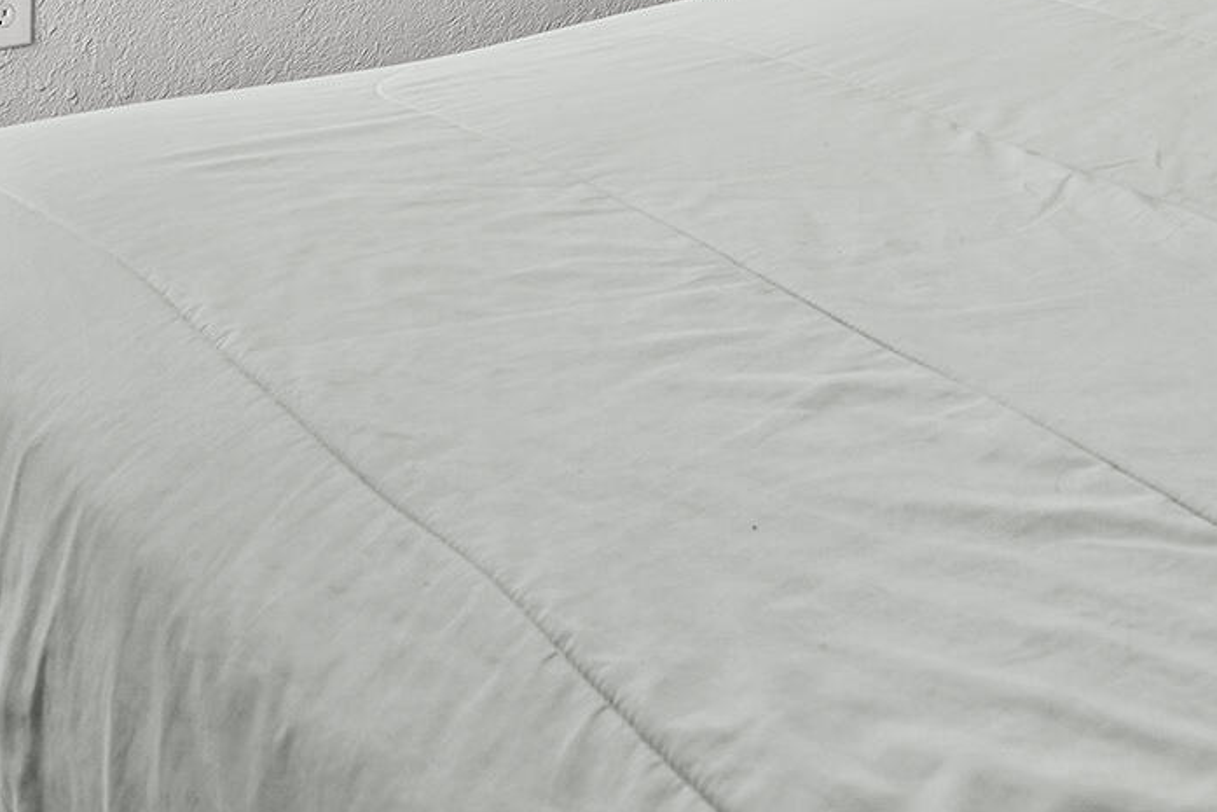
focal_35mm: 62
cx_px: 1107
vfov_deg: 18.1
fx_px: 2096
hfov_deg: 30.8
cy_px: -578
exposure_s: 1/2
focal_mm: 16
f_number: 8
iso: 160
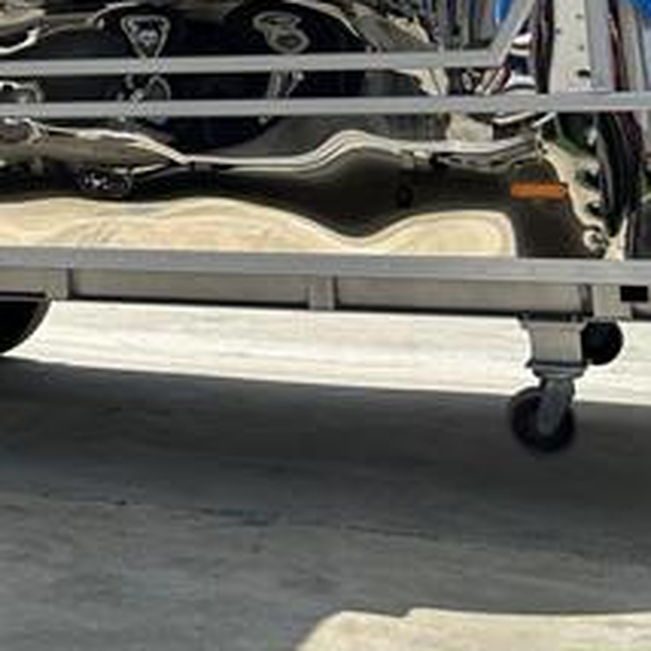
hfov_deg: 18.9
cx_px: -170
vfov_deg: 18.8
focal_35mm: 86
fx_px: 1830
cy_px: -189
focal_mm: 5.7
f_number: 1.5
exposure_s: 1/5076
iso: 50
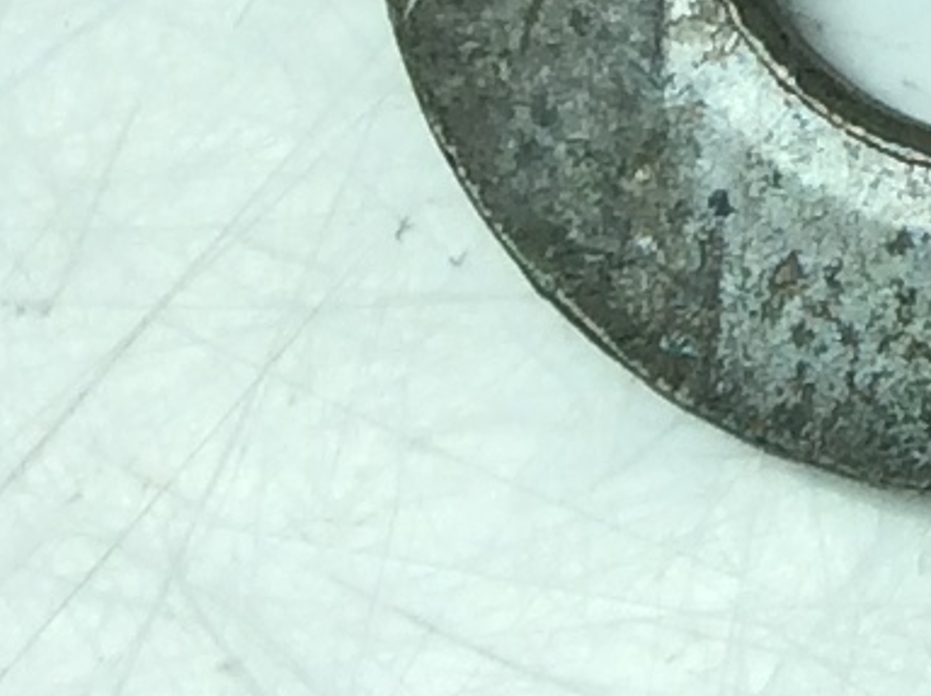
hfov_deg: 8.5
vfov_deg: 6.3
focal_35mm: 216
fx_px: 5802
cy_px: -1363
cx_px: 2165
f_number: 2.4
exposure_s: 1/583
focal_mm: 3.3
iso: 32
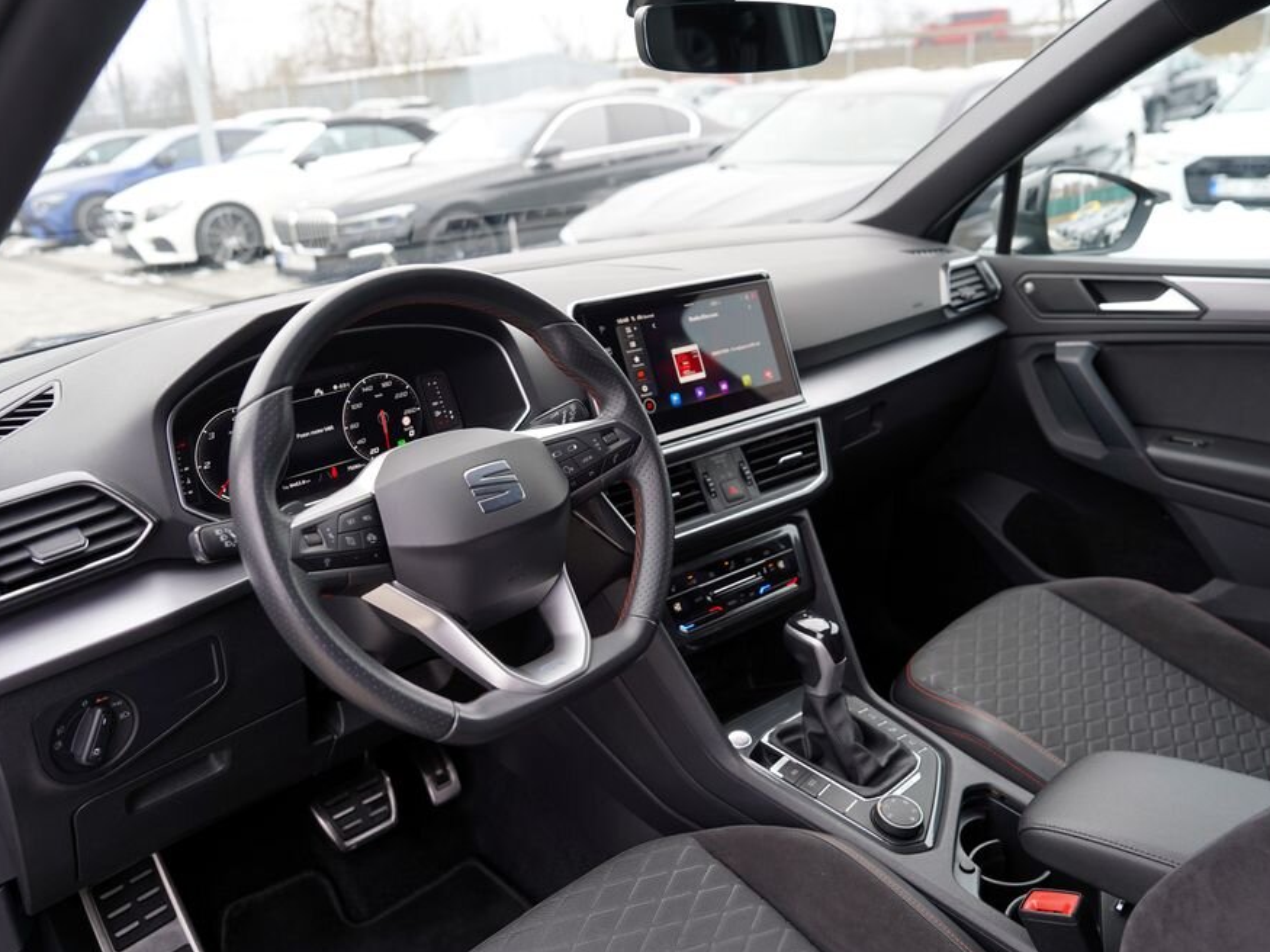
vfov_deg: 51.3
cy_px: 487
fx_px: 990
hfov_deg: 65.3
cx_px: 613
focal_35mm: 27
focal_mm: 24
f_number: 3.5
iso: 100
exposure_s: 1/50
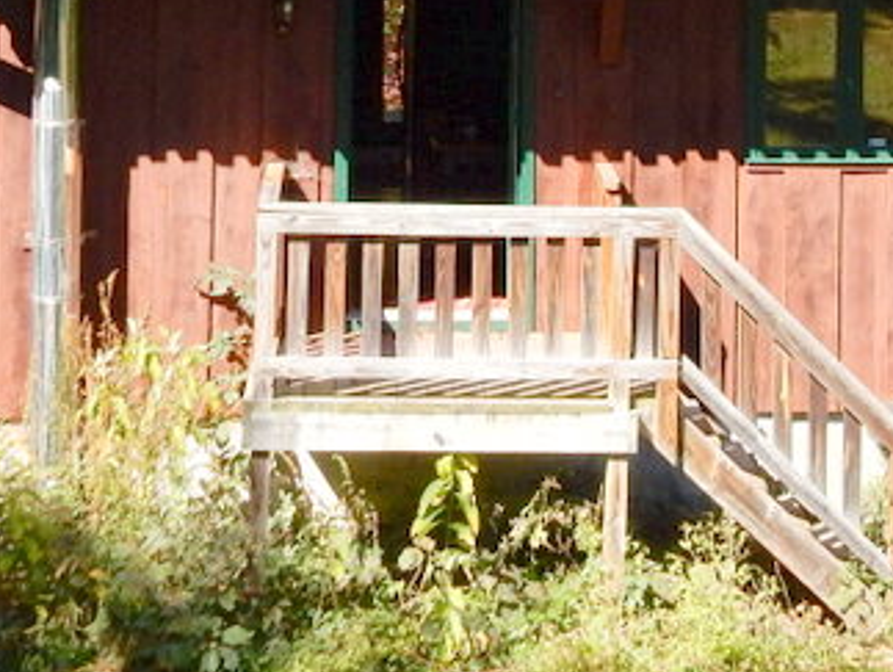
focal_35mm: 114
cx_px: 691
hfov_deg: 17.1
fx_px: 2944
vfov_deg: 12.6
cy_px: -235
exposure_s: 1/400
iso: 125
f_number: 4
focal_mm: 6.4
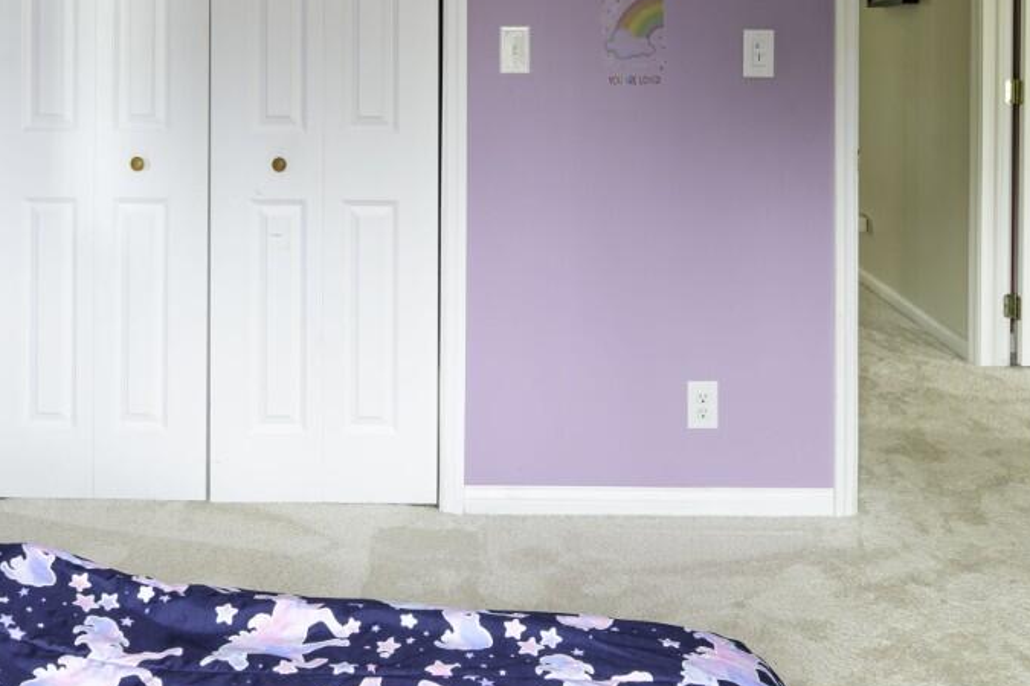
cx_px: 476
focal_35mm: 36
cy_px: 18
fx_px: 1030
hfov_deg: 53.1
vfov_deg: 34.0
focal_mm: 15
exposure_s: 1/1.25
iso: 100
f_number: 8
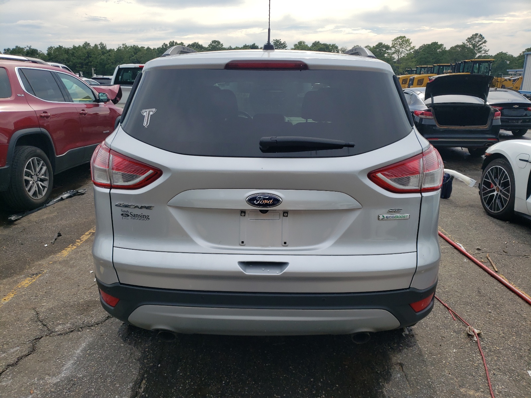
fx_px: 399
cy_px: 199
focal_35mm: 26
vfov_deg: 53.1
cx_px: 266
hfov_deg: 67.3
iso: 50
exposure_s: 1/2000
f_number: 1.5
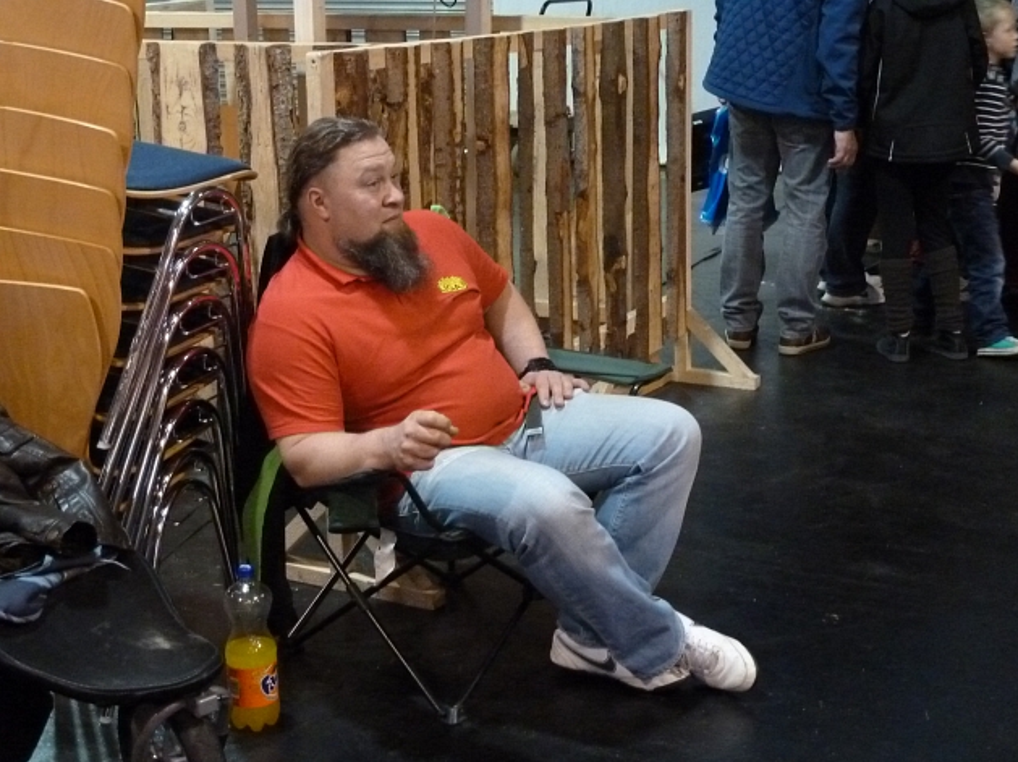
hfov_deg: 34.4
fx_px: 1646
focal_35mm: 56
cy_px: 387
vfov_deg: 26.1
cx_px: 516
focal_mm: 9.1
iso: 800
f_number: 3.9
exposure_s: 1/30
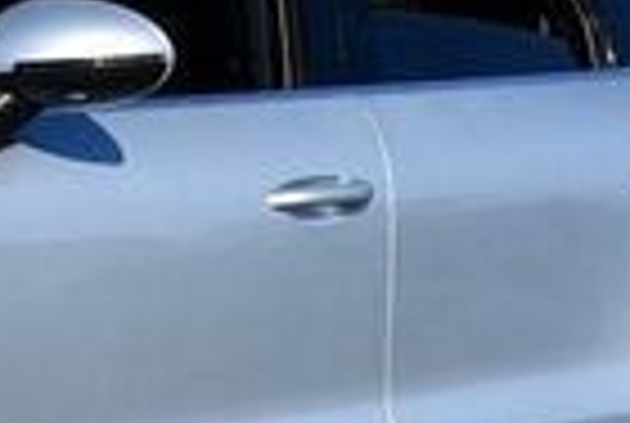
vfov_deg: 6.6
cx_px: -315
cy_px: 148
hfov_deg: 9.5
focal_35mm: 210
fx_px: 3683
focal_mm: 23
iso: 100
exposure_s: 1/320
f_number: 9
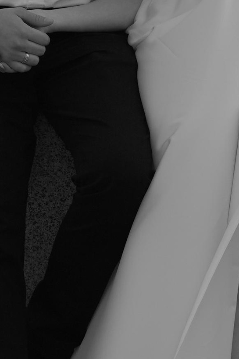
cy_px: -61
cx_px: 173
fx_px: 1544
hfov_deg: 8.8
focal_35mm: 155
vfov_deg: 12.9
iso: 160
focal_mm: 33
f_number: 2.8
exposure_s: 1/4000
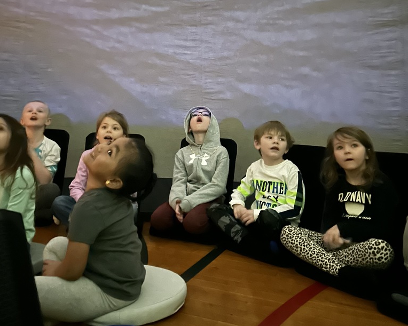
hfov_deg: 52.9
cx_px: 204
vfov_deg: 42.4
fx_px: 411
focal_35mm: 34
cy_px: 93
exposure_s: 1/9
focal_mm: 5.7
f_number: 1.5
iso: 3200
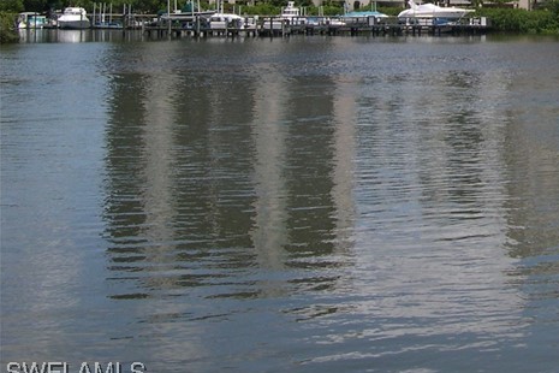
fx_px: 1351
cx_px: 614
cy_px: -63
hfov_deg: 22.1
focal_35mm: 87
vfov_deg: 15.2
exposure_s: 1/267
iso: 100
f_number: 7.6
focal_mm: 8
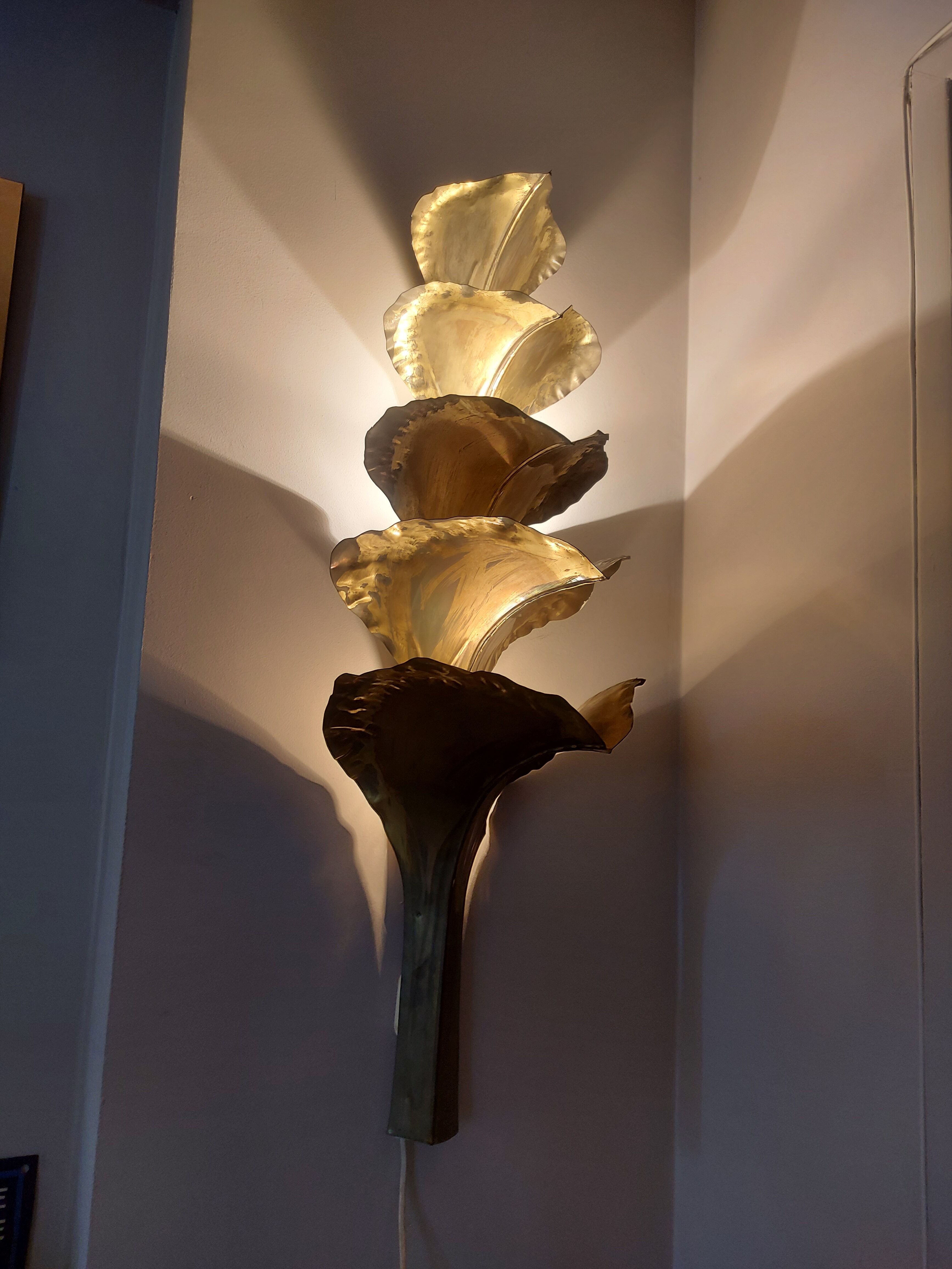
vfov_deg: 71.6
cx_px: 476
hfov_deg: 56.8
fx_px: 880
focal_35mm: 24
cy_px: 634
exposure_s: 1/50
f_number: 1.8
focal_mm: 5.23
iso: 64
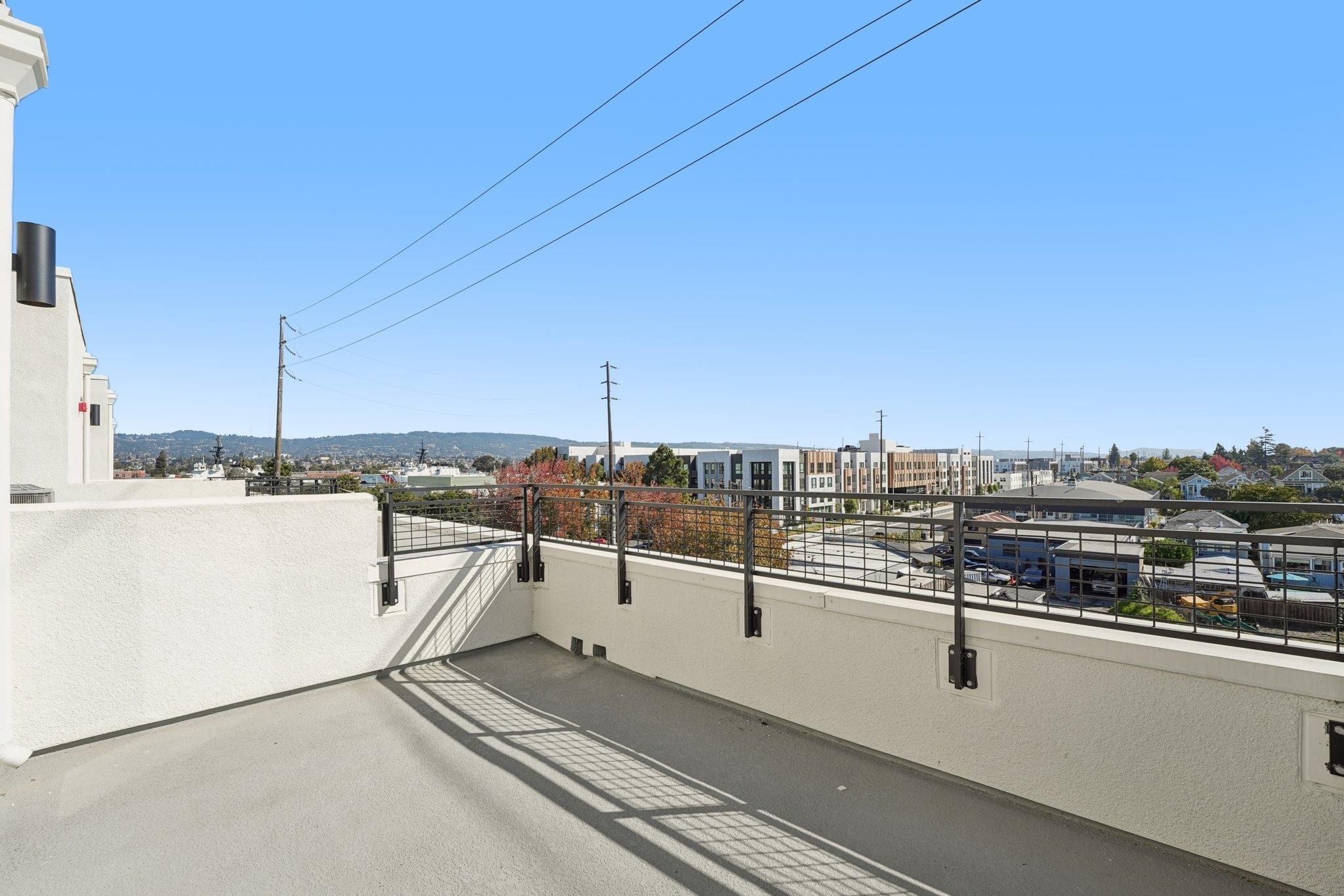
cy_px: 448
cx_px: 672
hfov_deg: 104.3
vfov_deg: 81.2
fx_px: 523
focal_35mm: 14
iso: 640
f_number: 8
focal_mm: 14
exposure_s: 1/1000
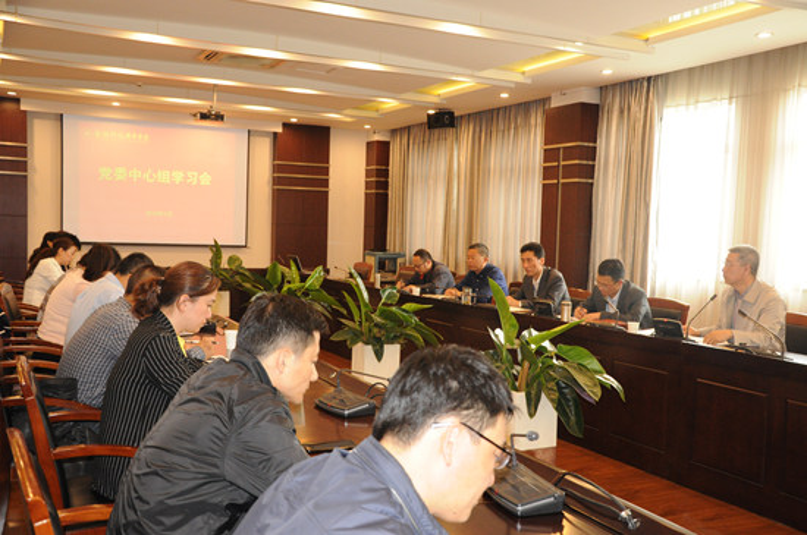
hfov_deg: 51.3
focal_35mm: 38
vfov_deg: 35.4
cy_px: 268
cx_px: 404
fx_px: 839
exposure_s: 1/80
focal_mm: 25
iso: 1600
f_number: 5
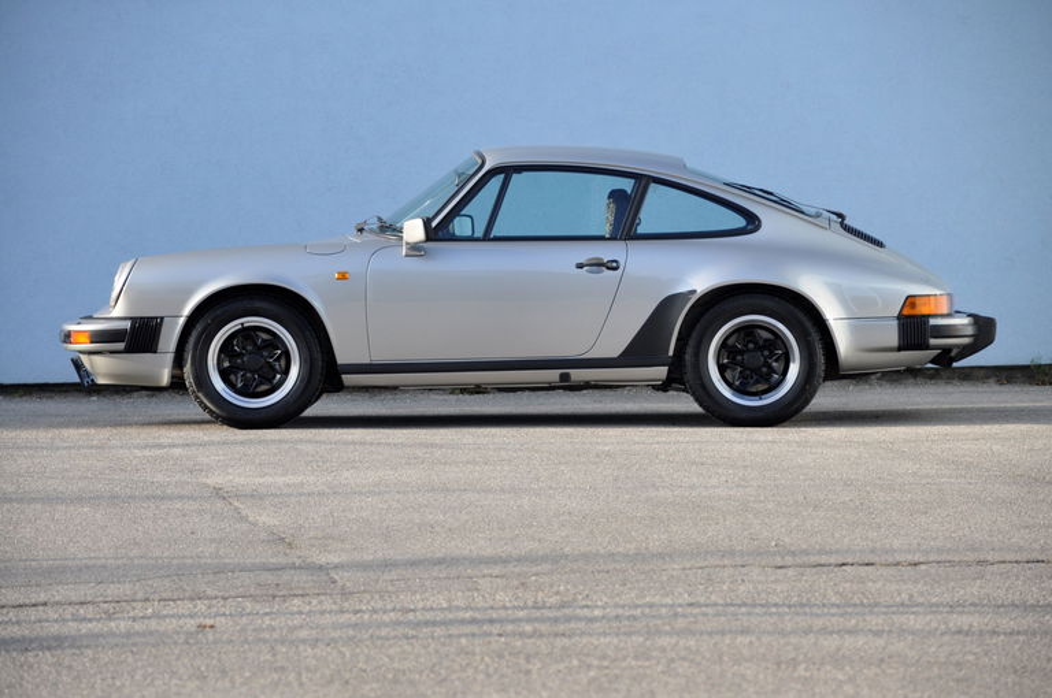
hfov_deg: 11.8
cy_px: 349
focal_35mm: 174
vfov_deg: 7.9
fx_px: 5078
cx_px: 526
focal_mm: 116
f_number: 5.6
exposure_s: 1/250
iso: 500
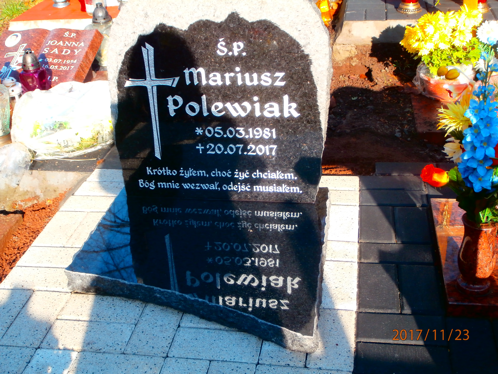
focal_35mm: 47
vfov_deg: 30.9
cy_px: 187
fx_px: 676
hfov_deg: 40.4
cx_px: 249
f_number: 4.2
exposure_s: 1/160
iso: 100
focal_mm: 8.29
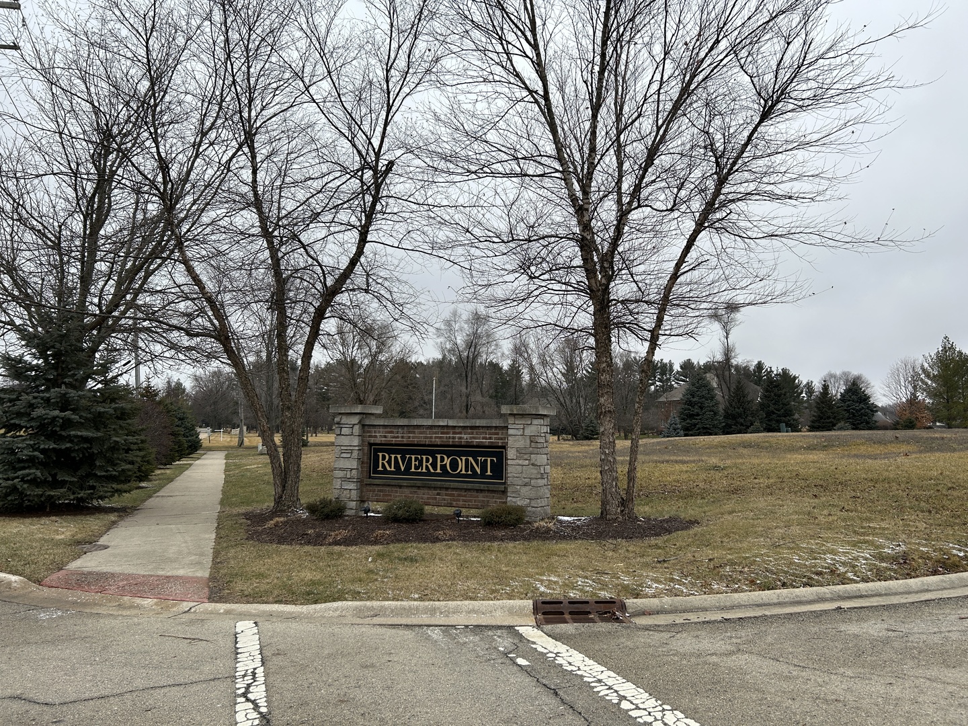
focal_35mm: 26
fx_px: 727
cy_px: 363
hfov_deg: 67.3
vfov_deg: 53.1
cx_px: 484
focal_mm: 5.7
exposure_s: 1/1000
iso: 50
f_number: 1.5
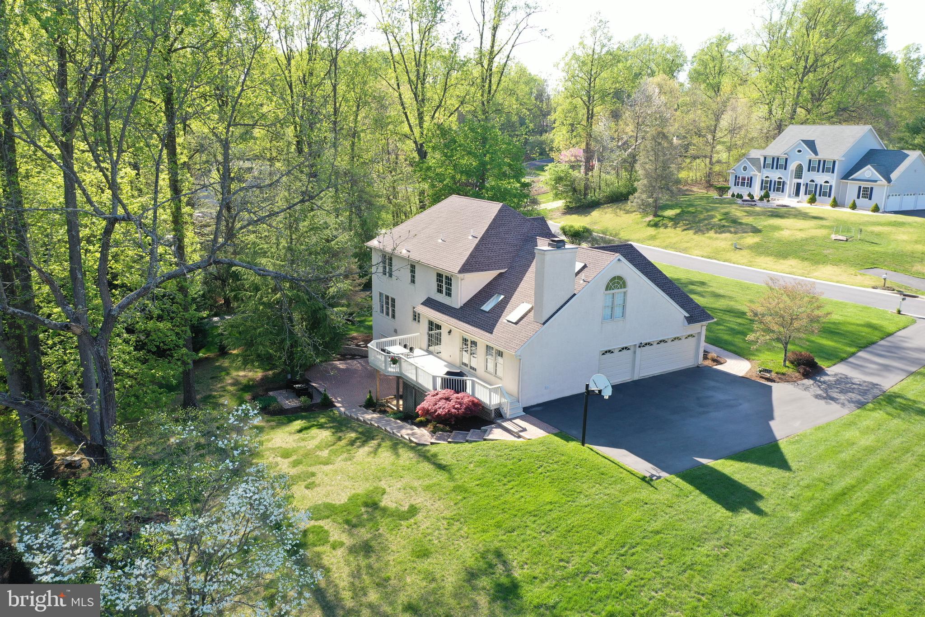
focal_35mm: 28
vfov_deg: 46.4
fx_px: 719
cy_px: 308
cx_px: 462
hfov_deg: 65.5
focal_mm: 10.26
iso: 100
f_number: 4.5
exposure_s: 1/160
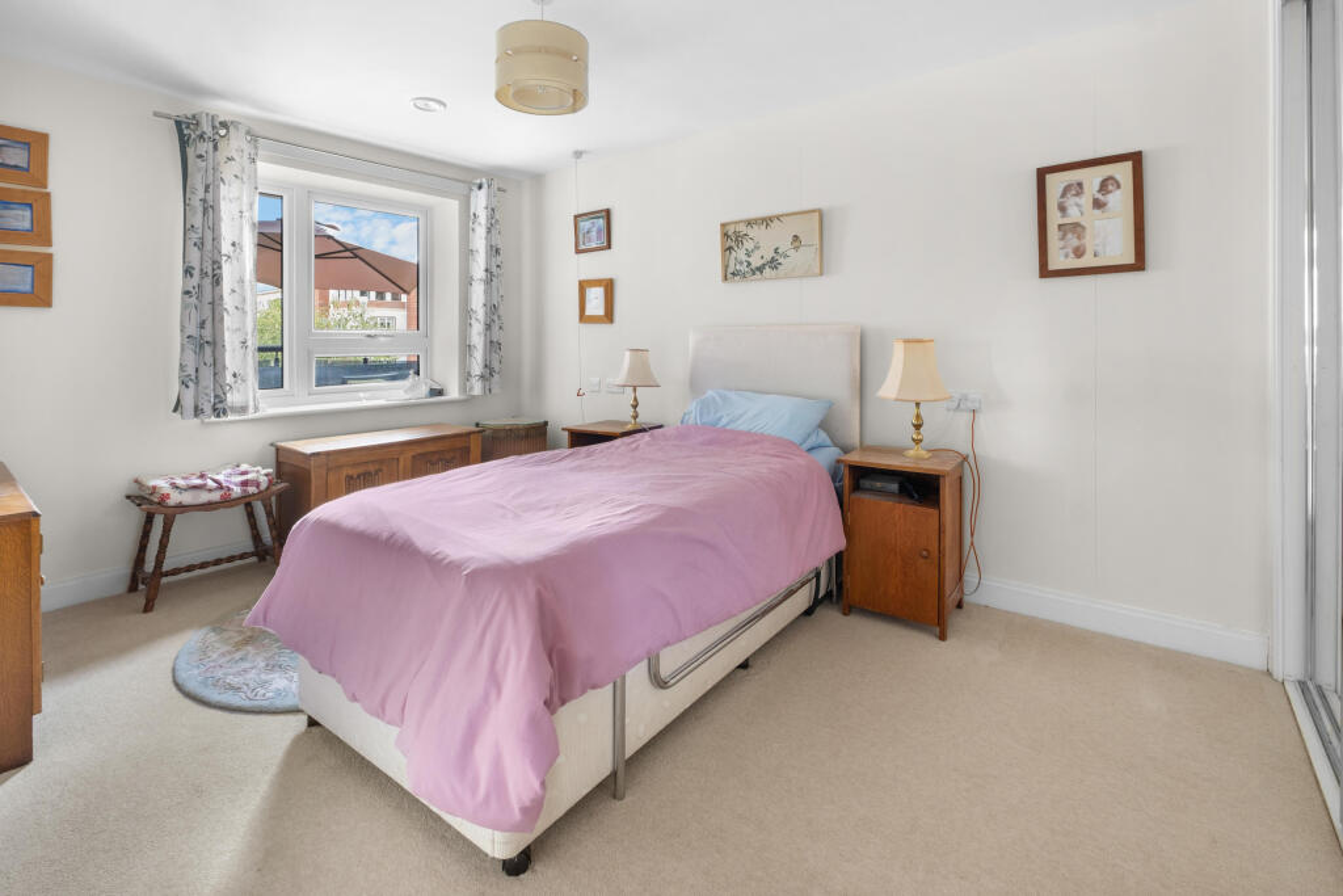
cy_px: 448
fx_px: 560
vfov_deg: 77.3
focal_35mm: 15
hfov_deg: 100.4
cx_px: 672
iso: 160
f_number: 8
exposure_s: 4.5
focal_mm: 10
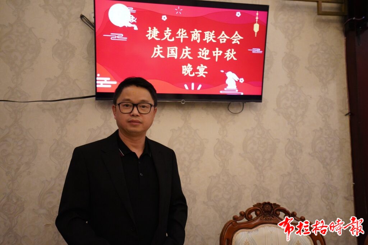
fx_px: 307
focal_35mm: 30
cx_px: 184
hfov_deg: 61.9
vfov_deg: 43.6
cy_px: 122
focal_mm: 30
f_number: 4
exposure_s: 1/250
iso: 8000
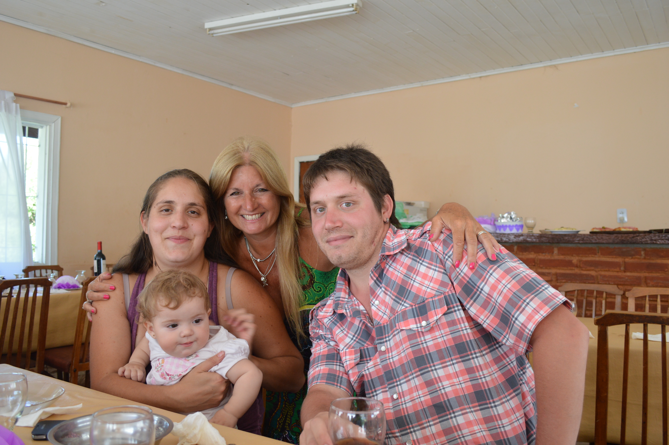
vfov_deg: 43.5
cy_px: 222
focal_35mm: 30
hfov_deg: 62.0
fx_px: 557
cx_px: 334
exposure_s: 1/80
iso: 400
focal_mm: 20
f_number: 4.5
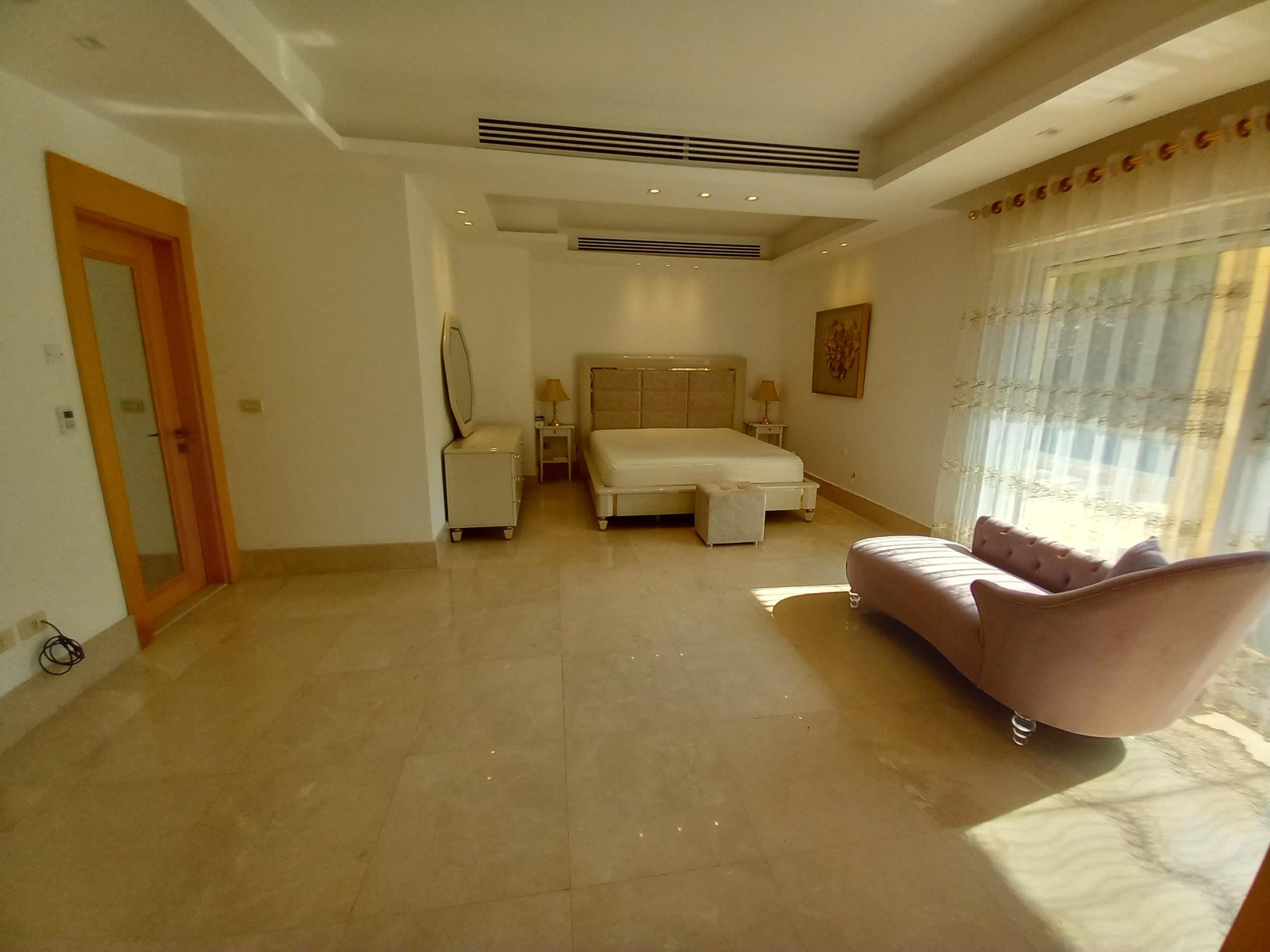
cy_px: 476
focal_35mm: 13
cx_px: 635
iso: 40
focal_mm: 1.13
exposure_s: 1/187
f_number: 2.2
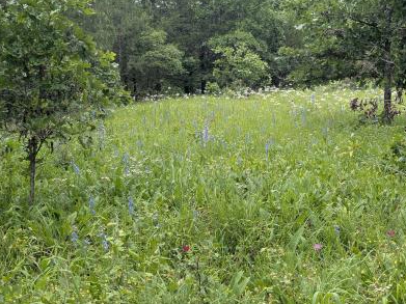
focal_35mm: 50
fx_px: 586
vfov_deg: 29.1
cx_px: 202
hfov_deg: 38.2
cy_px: 150
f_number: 1.68
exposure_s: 1/268
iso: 20
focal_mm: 6.9
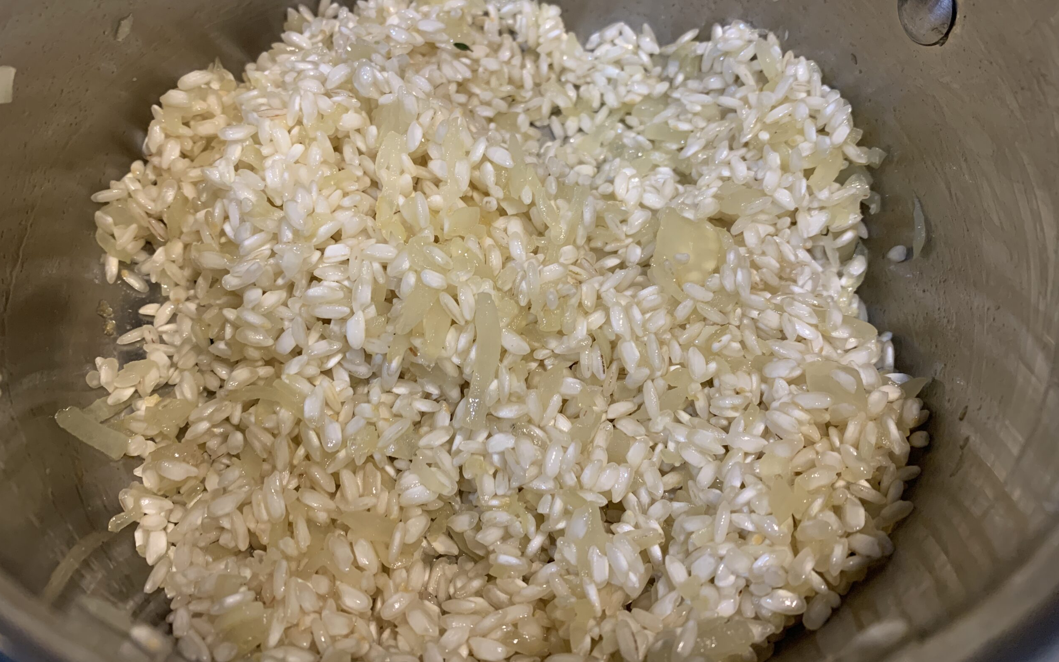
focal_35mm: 28
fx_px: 808
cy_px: 269
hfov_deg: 66.5
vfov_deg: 44.3
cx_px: 522
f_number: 1.8
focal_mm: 4.25
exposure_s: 1/50
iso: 160
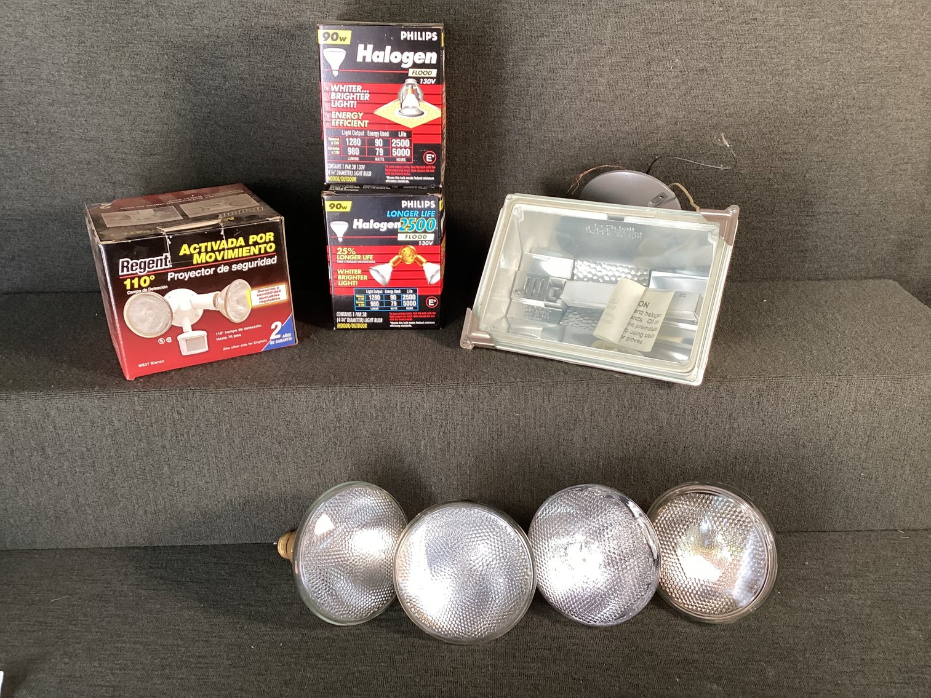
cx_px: 466
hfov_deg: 58.3
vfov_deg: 45.4
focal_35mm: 31
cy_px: 349
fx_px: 834
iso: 100
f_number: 2.4
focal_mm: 3.3
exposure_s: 1/60
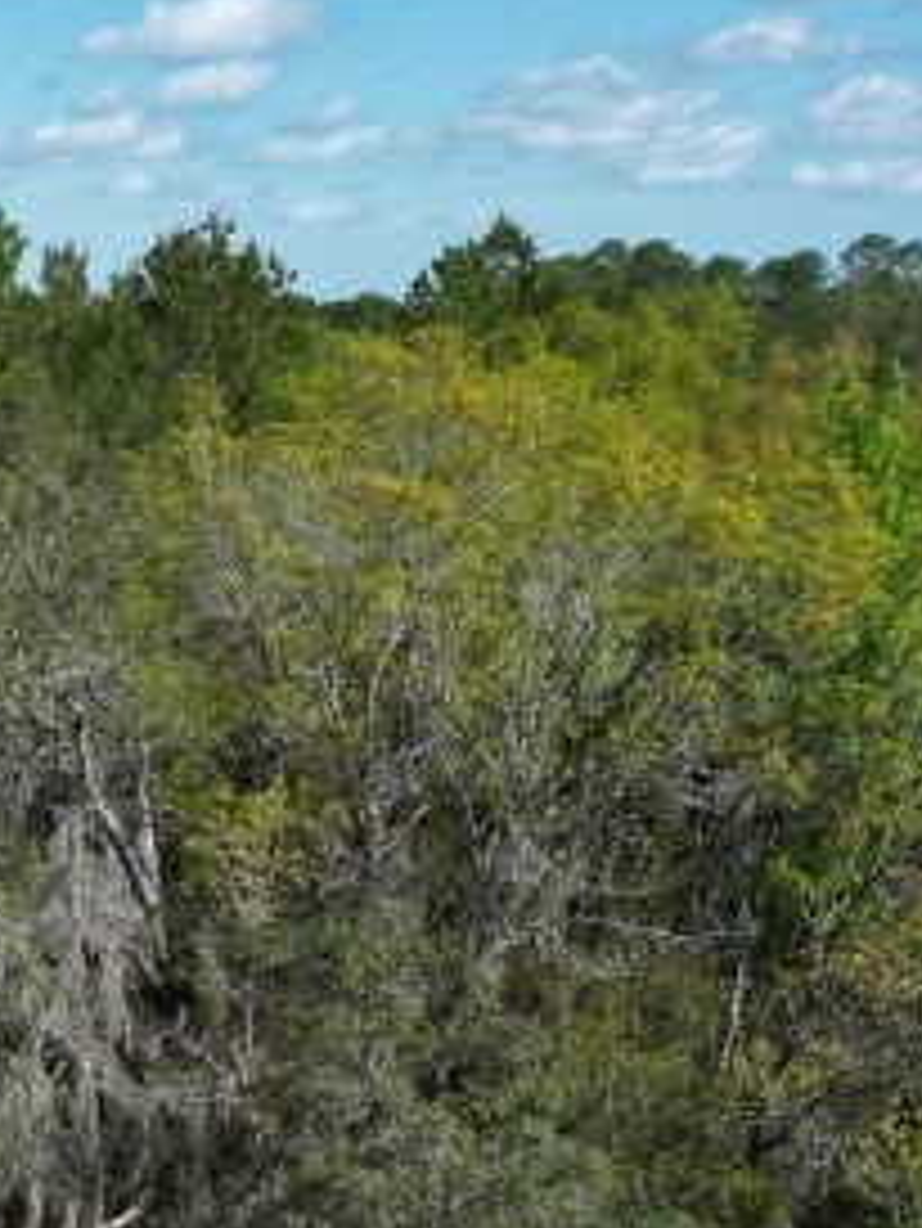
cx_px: -720
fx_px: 3194
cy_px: 1637
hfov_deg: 14.5
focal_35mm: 90
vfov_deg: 19.8
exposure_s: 1/2500
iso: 110
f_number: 1.7
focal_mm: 6.72
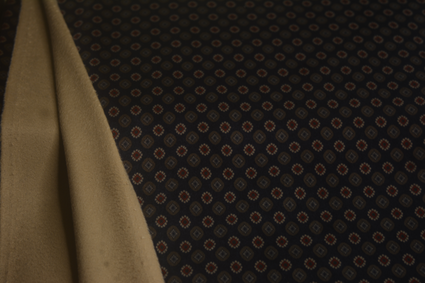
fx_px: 815
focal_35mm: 69
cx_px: 212
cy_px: 142
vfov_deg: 19.7
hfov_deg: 29.2
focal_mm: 46
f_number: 5
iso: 100
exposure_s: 1/6
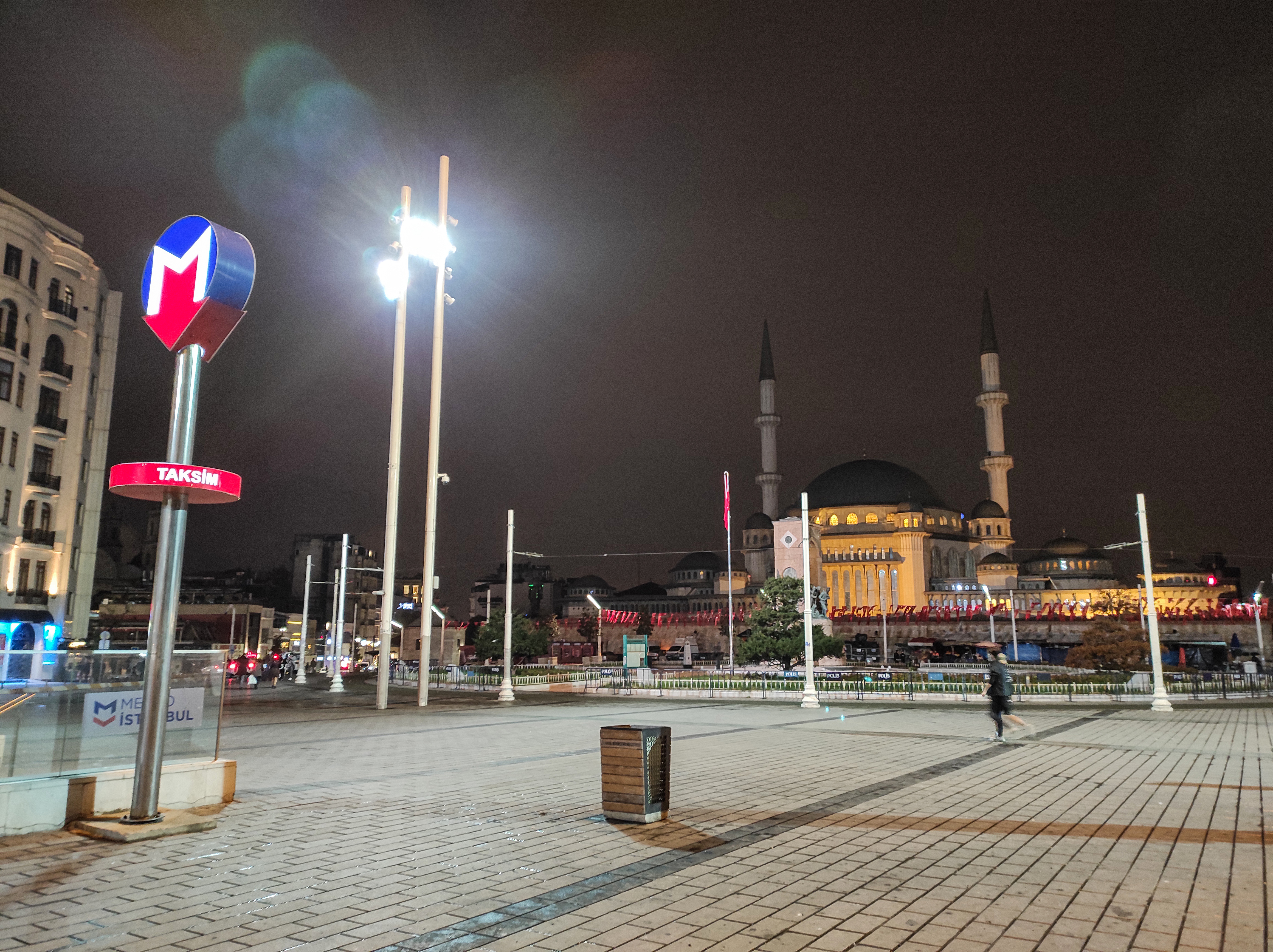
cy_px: 476
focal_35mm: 25
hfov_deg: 69.4
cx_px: 636
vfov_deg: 54.8
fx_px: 919
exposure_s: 1/20
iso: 655
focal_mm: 5.43
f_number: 1.89
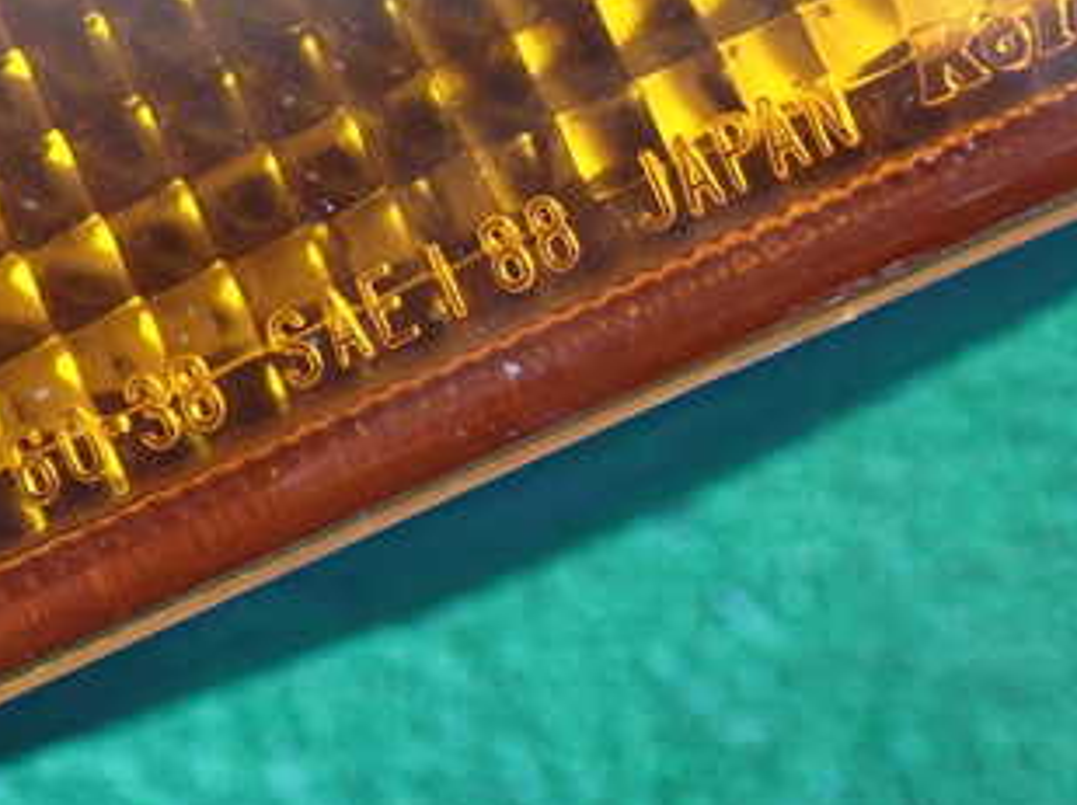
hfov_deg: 26.9
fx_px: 2175
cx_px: 119
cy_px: 300
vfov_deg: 20.9
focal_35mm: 70
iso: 800
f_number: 2.5
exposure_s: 1/25
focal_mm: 6.37
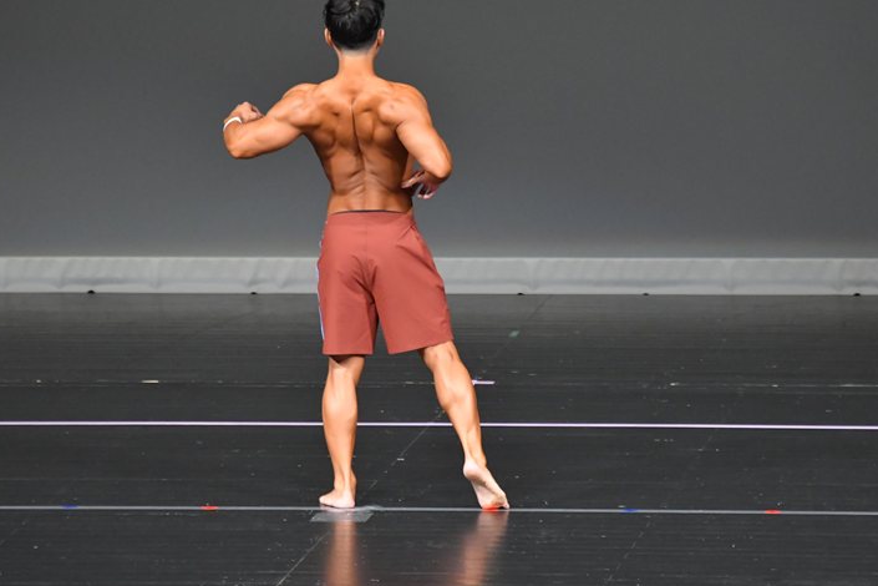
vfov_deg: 3.6
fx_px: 9243
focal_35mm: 379
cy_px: 282
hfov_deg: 5.4
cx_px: 471
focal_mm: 230
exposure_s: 1/400
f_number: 5.6
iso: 5000
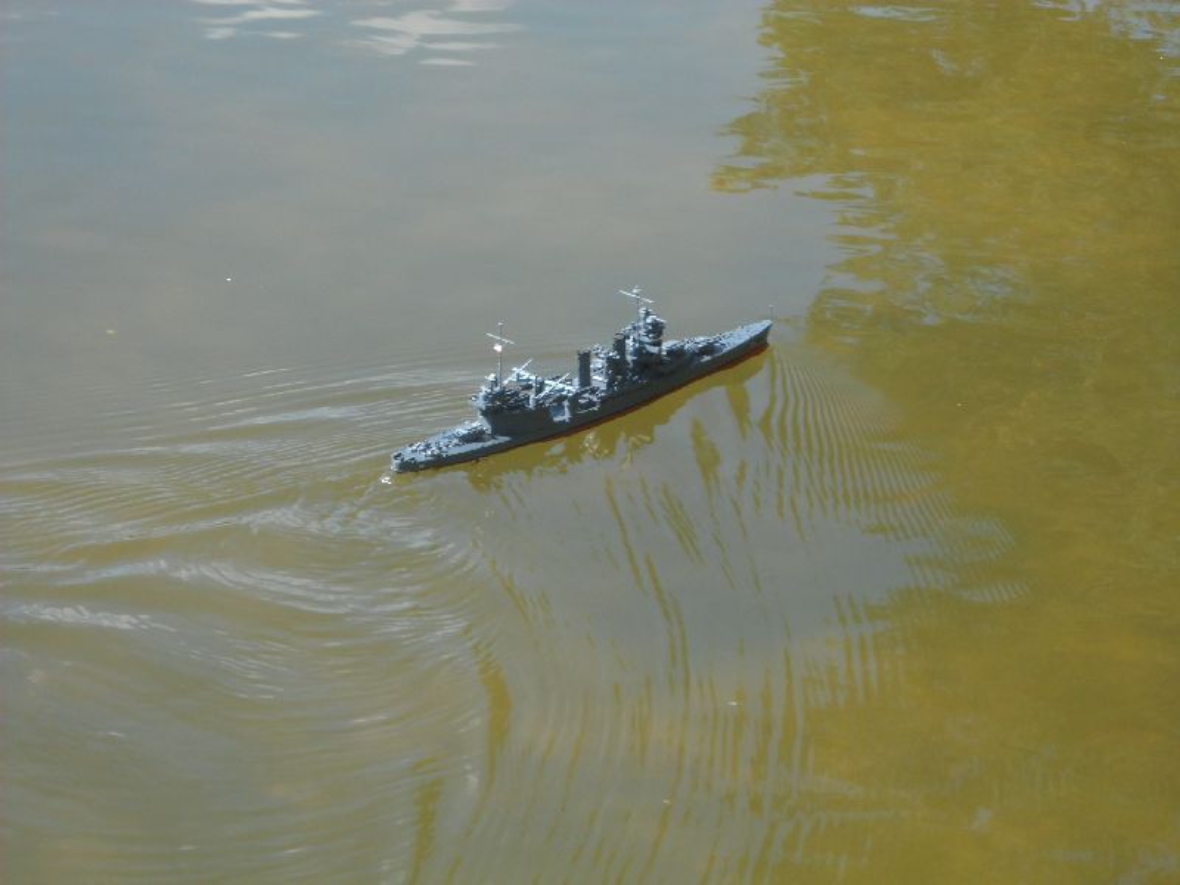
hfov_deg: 13.6
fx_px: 4943
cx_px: 590
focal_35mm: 145
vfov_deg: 10.2
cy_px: 442
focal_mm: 24.03
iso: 95
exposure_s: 1/125
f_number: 6.7
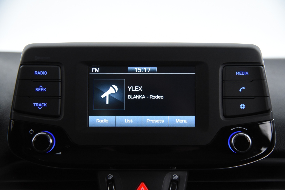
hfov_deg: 38.2
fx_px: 412
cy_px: 95
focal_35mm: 52
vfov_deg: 26.0
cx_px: 142
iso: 4000
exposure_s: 1/60
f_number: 4
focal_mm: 52
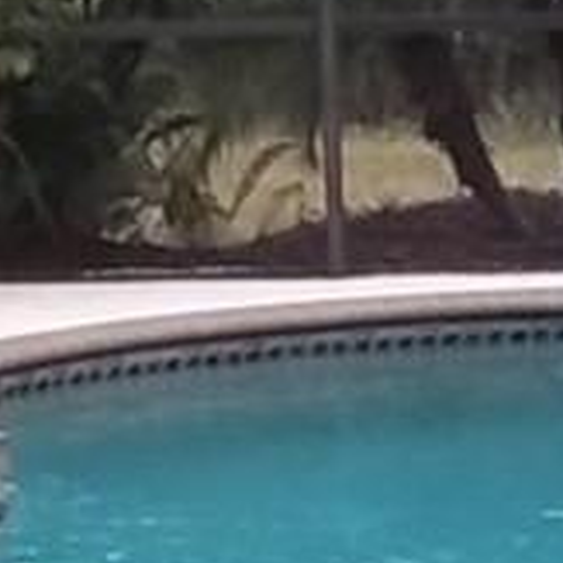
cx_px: 549
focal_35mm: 222
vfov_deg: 7.9
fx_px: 4085
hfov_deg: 7.9
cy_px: 446
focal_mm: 7.1
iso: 80
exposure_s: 1/200
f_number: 3.2
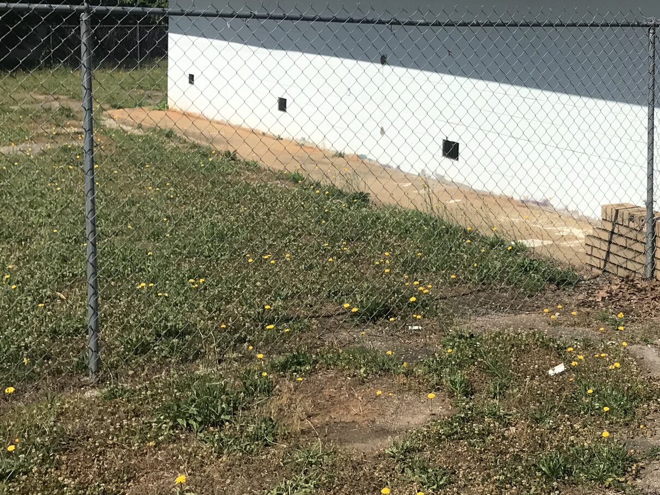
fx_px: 1106
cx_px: 612
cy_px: 50
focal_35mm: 58
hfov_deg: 31.4
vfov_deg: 24.5
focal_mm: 3.99
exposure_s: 1/3425
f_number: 1.8
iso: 20
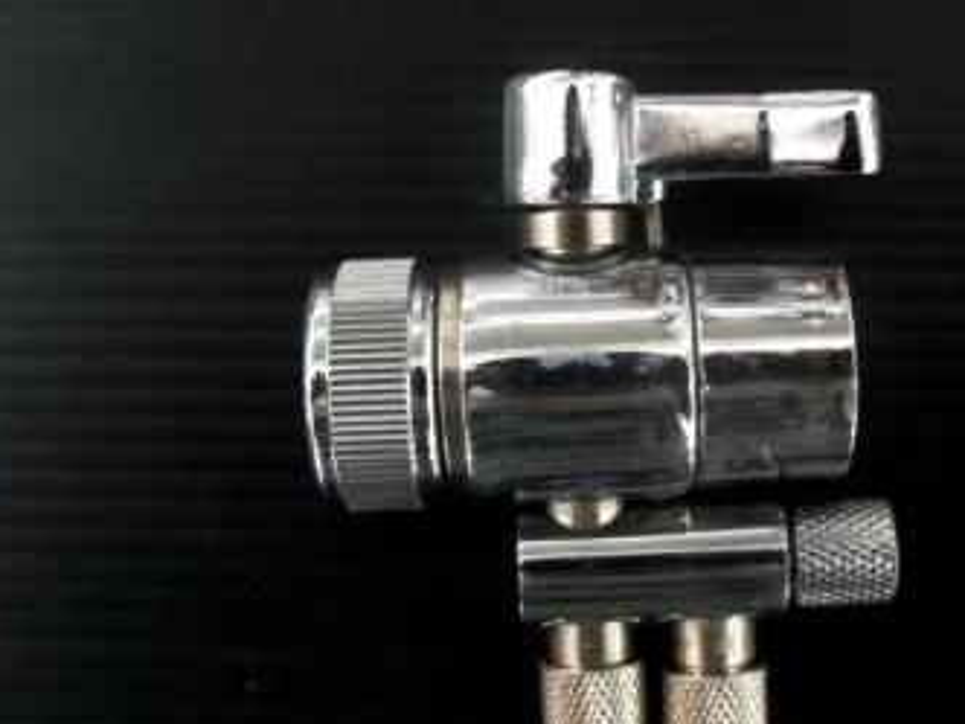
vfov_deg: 29.1
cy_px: 390
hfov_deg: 37.9
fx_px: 1394
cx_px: 616
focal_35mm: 50
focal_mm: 6.2
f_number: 2.8
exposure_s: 1/13
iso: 200
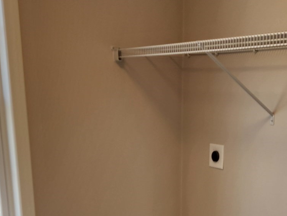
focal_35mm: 63
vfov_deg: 21.7
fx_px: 522
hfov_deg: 30.5
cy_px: 254
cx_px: 190
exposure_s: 1/120
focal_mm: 5.4
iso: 32
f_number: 1.8
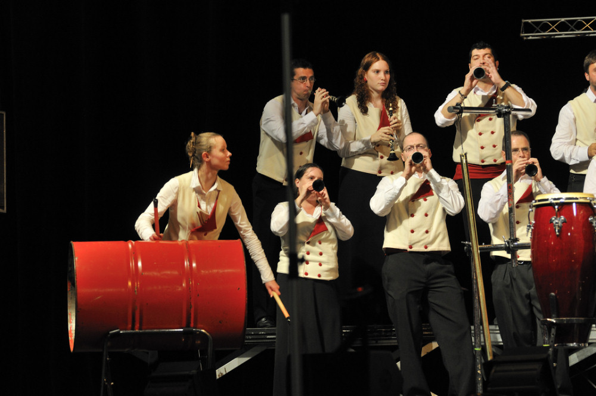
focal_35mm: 174
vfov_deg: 7.9
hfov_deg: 11.8
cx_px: 298
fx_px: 2877
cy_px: 198
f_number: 4.8
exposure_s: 1/60
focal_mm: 116
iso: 640
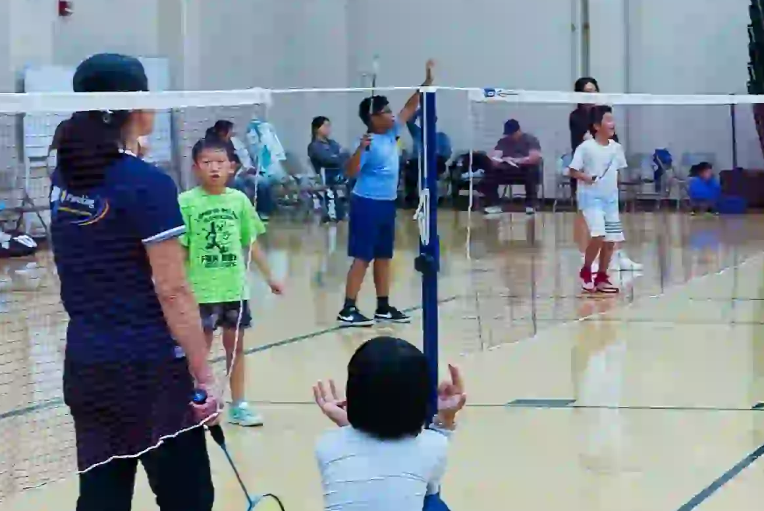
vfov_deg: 12.9
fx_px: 2251
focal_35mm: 106
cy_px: 261
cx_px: 1143
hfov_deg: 17.4
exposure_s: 1/100
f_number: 7.1
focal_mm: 29
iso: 2000
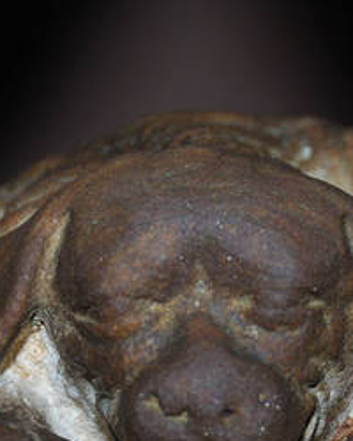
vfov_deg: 6.5
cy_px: 312
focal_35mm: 296
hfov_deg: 5.2
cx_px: 198
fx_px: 3870
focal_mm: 75
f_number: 5.3
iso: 100
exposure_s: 1/60
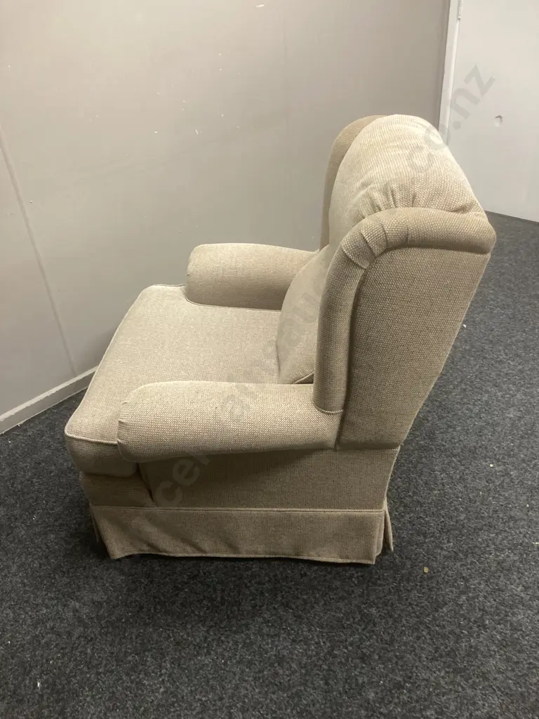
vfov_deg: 63.4
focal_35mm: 28
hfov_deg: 49.7
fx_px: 581
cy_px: 360
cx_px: 270
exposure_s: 1/50
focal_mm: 3.99
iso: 200
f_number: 1.8
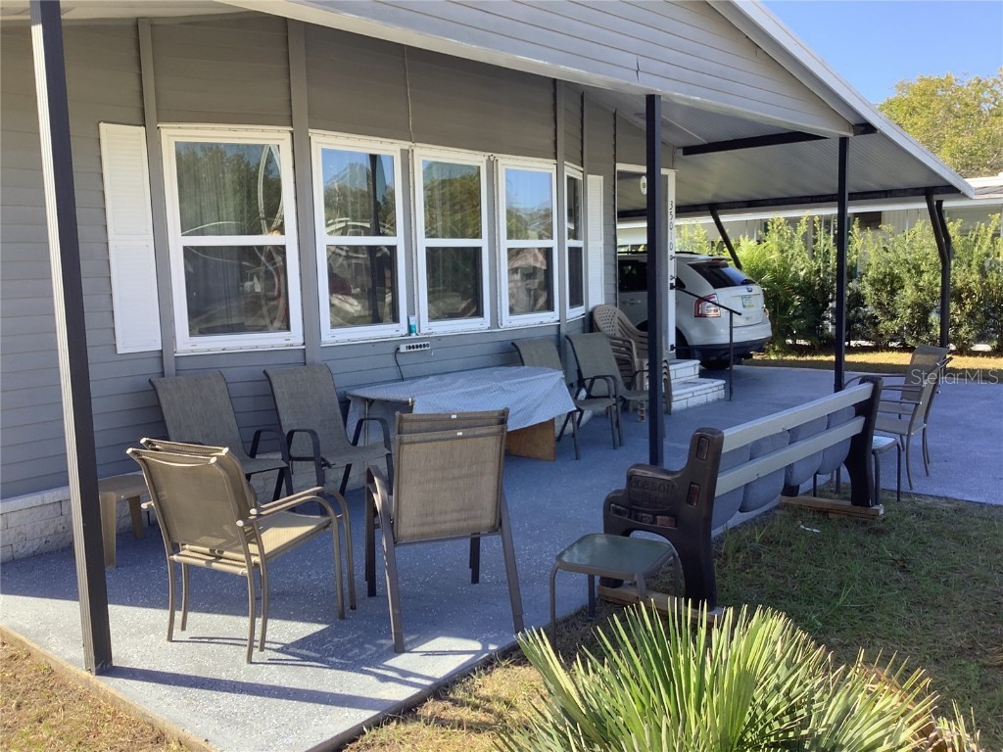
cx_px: 502
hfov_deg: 58.4
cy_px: 376
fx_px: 898
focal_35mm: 31
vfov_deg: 45.4
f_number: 2.4
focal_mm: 3.3
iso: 25
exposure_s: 1/200
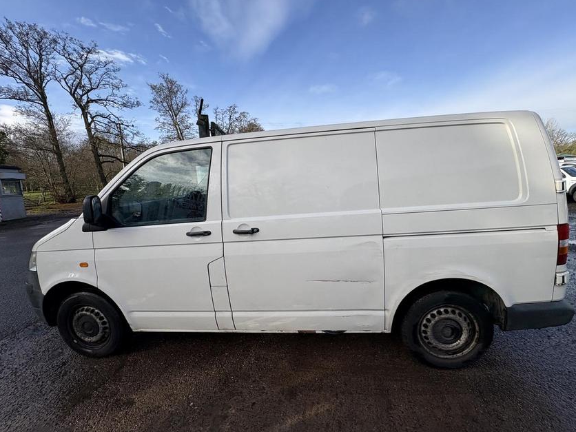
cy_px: 217
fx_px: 250
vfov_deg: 81.7
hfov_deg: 98.1
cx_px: 302
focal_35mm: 15
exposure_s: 1/1217
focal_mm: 2.22
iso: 50
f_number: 2.2
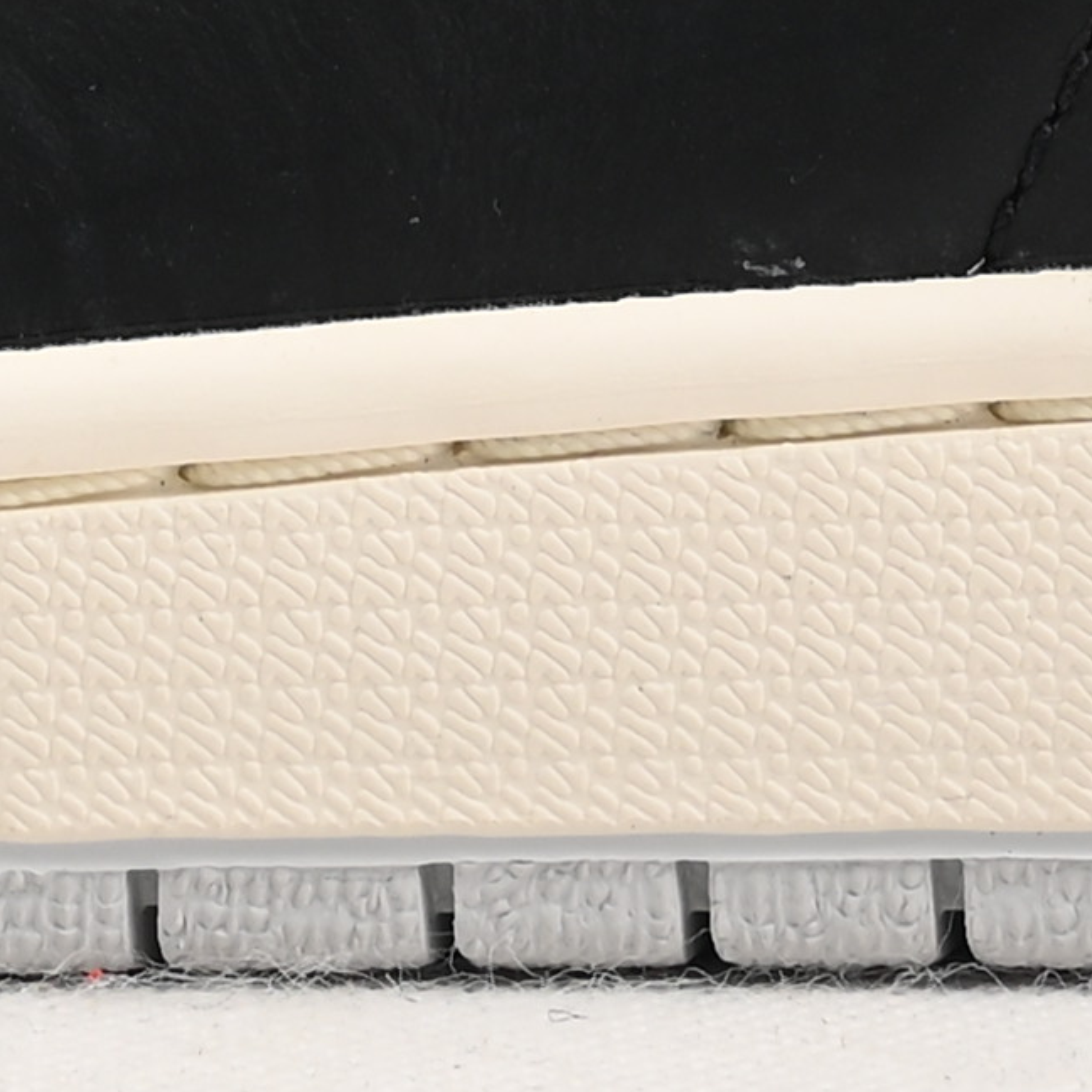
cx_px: -3
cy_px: -1316
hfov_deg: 5.7
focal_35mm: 308
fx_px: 10993
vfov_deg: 5.5
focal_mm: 39
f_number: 11
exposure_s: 1/200
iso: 100
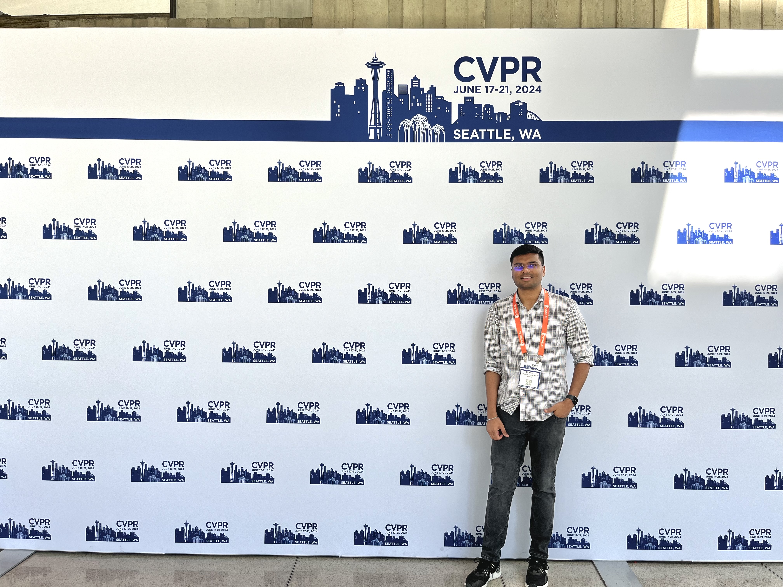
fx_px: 588
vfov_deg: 53.1
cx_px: 392
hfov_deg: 67.3
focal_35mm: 26
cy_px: 294
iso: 40
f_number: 1.6
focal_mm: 5.1
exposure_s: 1/221
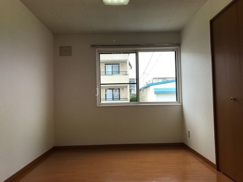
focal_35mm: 28
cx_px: 122
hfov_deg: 63.4
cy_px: 91
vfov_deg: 49.7
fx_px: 197
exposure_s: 1/380
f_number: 1.8
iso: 20
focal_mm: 3.99
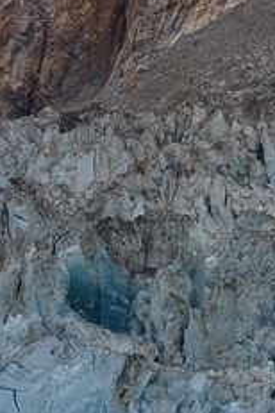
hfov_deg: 2.1
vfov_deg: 3.1
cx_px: -118
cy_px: 434
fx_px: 7608
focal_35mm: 664
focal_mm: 120
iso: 100
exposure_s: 1/250
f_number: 5
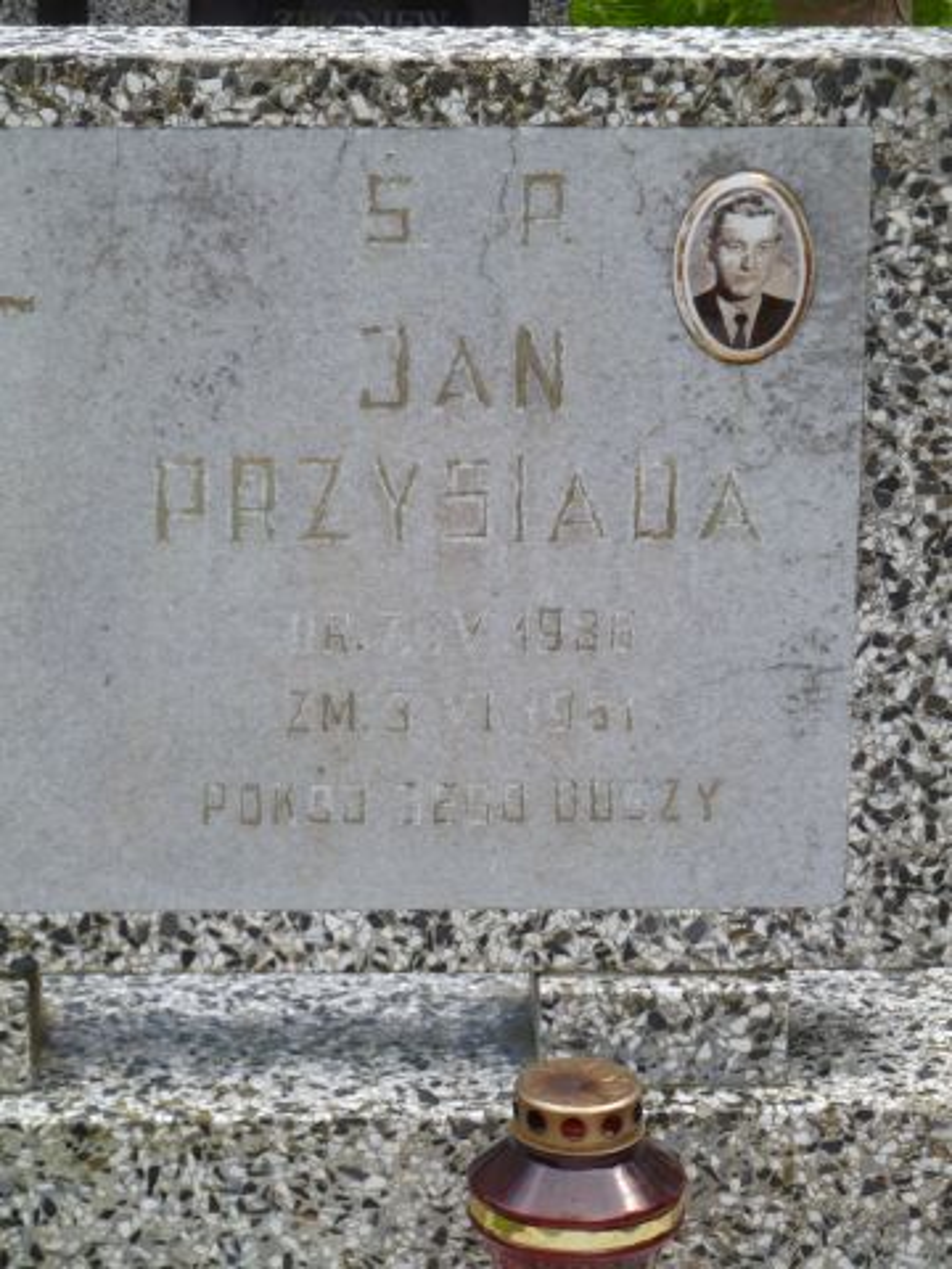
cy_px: 634
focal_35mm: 128
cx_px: 476
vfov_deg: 15.4
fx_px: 4694
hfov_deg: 11.6
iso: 80
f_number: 4.4
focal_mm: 21
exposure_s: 1/125
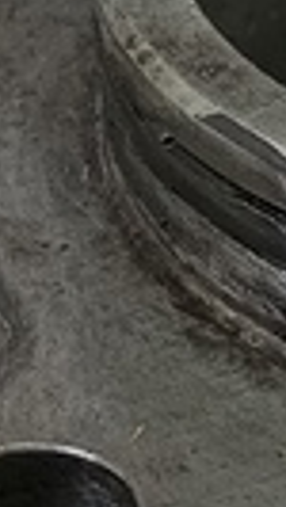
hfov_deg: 6.0
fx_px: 2597
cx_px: 679
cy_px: 358
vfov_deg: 11.1
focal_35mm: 193
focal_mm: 4.11
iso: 115
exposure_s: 1/50
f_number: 1.6
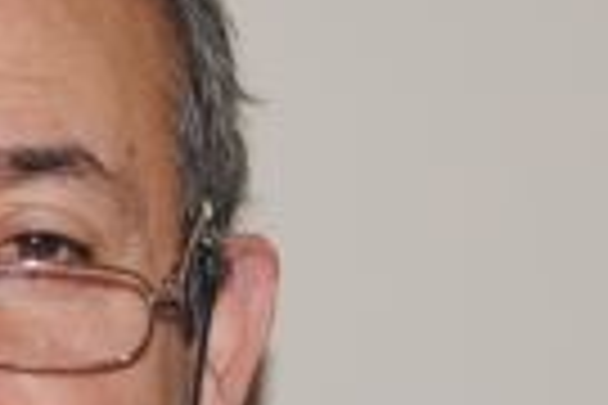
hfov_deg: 7.1
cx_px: -293
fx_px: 4830
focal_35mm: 286
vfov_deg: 4.8
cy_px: 630
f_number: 5
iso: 200
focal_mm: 40
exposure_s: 1/60
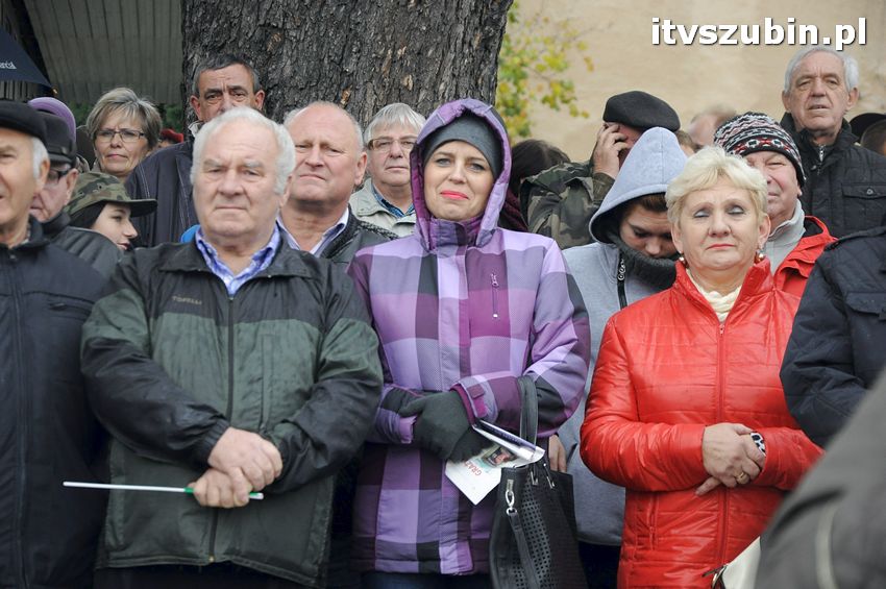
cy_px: 294
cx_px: 443
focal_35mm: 128
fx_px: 3135
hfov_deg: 16.1
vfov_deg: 10.7
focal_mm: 85
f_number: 5.6
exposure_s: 1/200
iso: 800
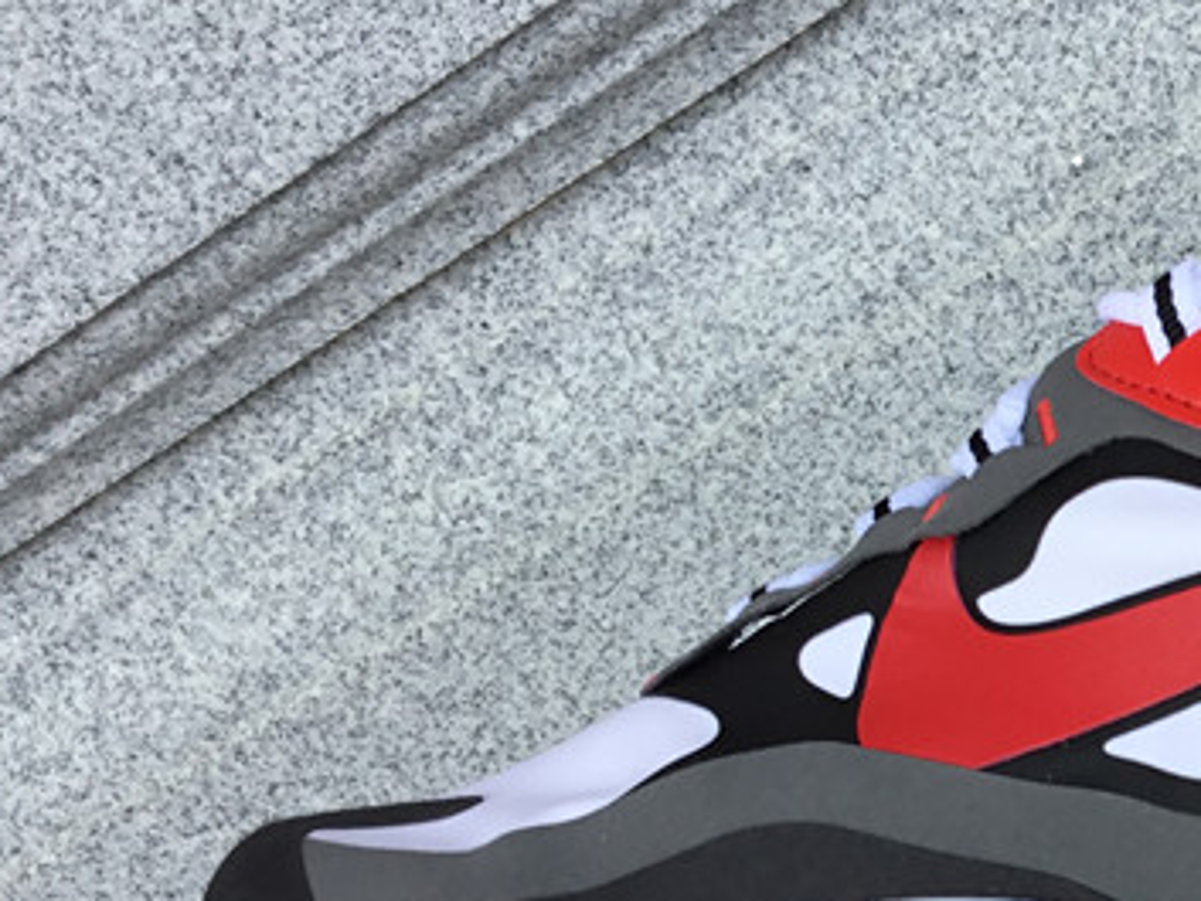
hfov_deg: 22.9
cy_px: 712
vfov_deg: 18.5
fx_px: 2742
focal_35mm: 79
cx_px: 1398
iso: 25
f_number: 2.4
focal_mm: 3.3
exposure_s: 1/164
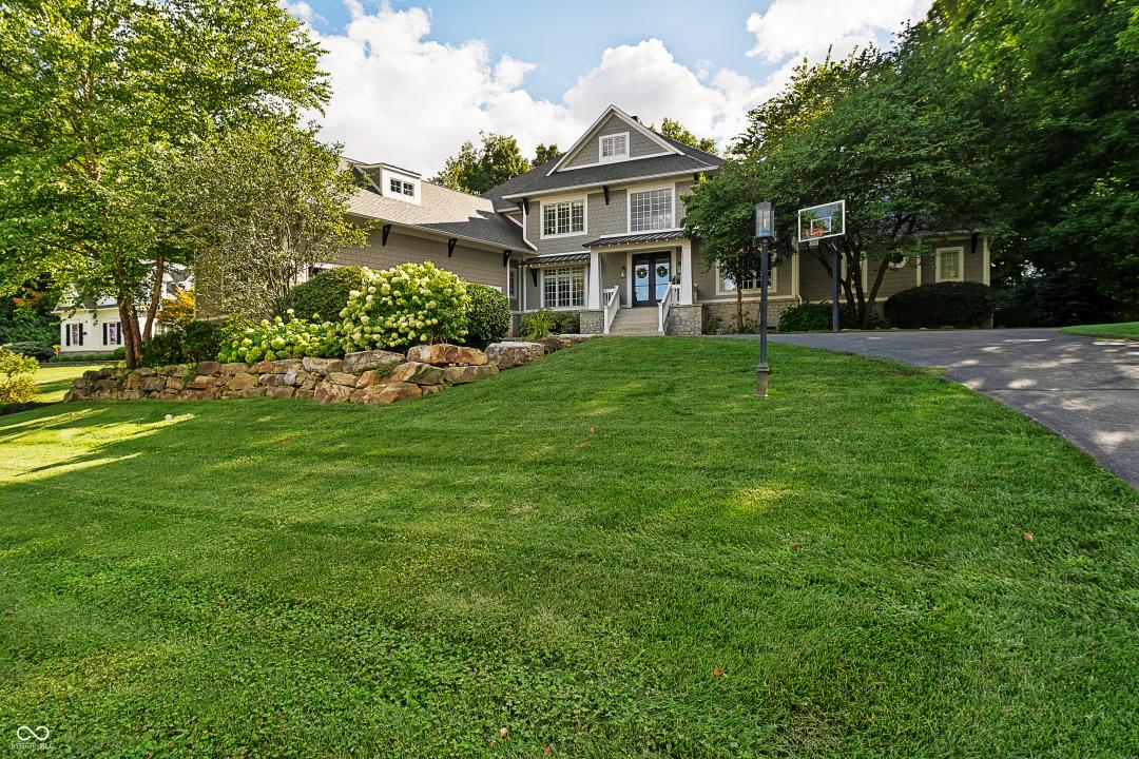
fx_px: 569
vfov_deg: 67.4
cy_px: 380
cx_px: 570
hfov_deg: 90.0
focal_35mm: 18
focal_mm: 11.9
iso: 400
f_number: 4
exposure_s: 1/320
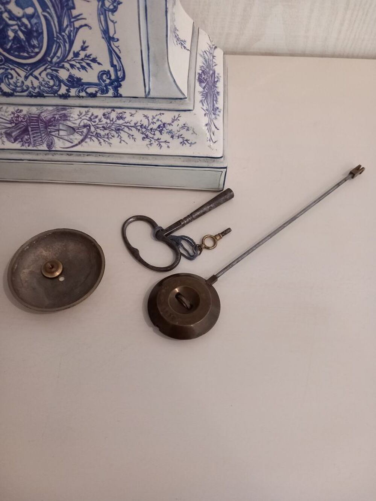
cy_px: 250
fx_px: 391
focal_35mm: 27
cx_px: 188
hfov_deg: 51.4
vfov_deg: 65.3
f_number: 1.8
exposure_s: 1/25
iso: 400
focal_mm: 4
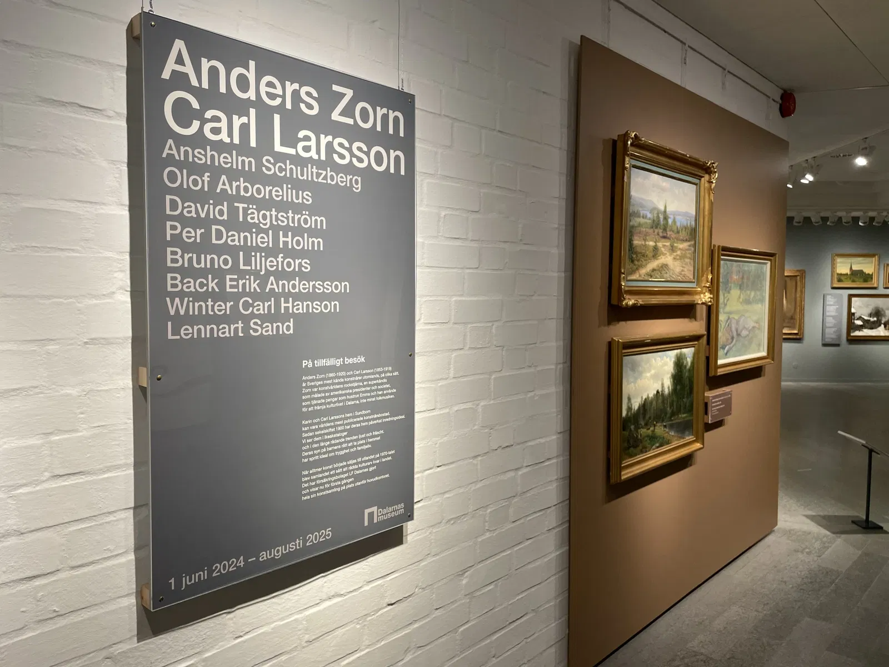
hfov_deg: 67.3
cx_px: 444
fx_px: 668
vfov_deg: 53.1
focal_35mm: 26
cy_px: 334
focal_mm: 4.2
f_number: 1.6
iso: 125
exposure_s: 1/100
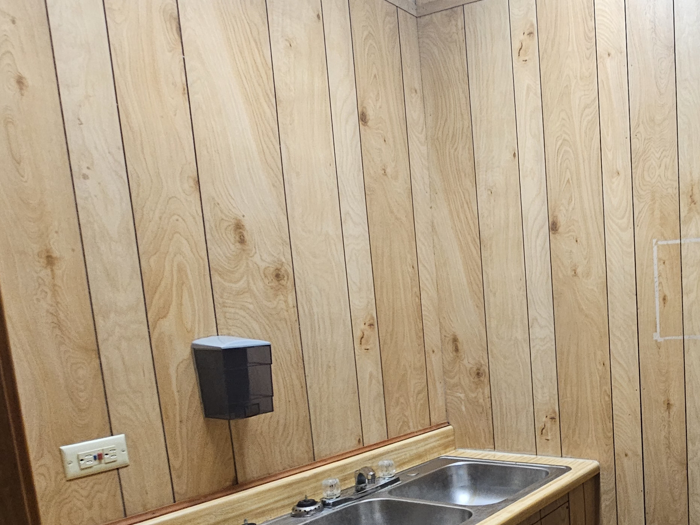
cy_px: 389
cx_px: 633
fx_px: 566
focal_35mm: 28
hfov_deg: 55.0
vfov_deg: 48.0
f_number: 2.2
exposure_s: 1/30
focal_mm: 2.2
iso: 400
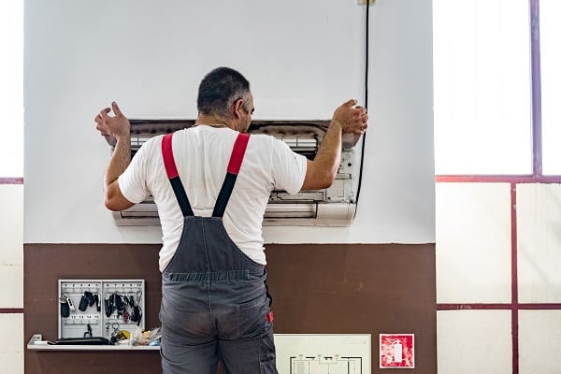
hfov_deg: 36.2
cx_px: 280
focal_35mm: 55
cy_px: 187
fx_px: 857
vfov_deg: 24.6
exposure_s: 1/100
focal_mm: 55
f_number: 3.2
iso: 400
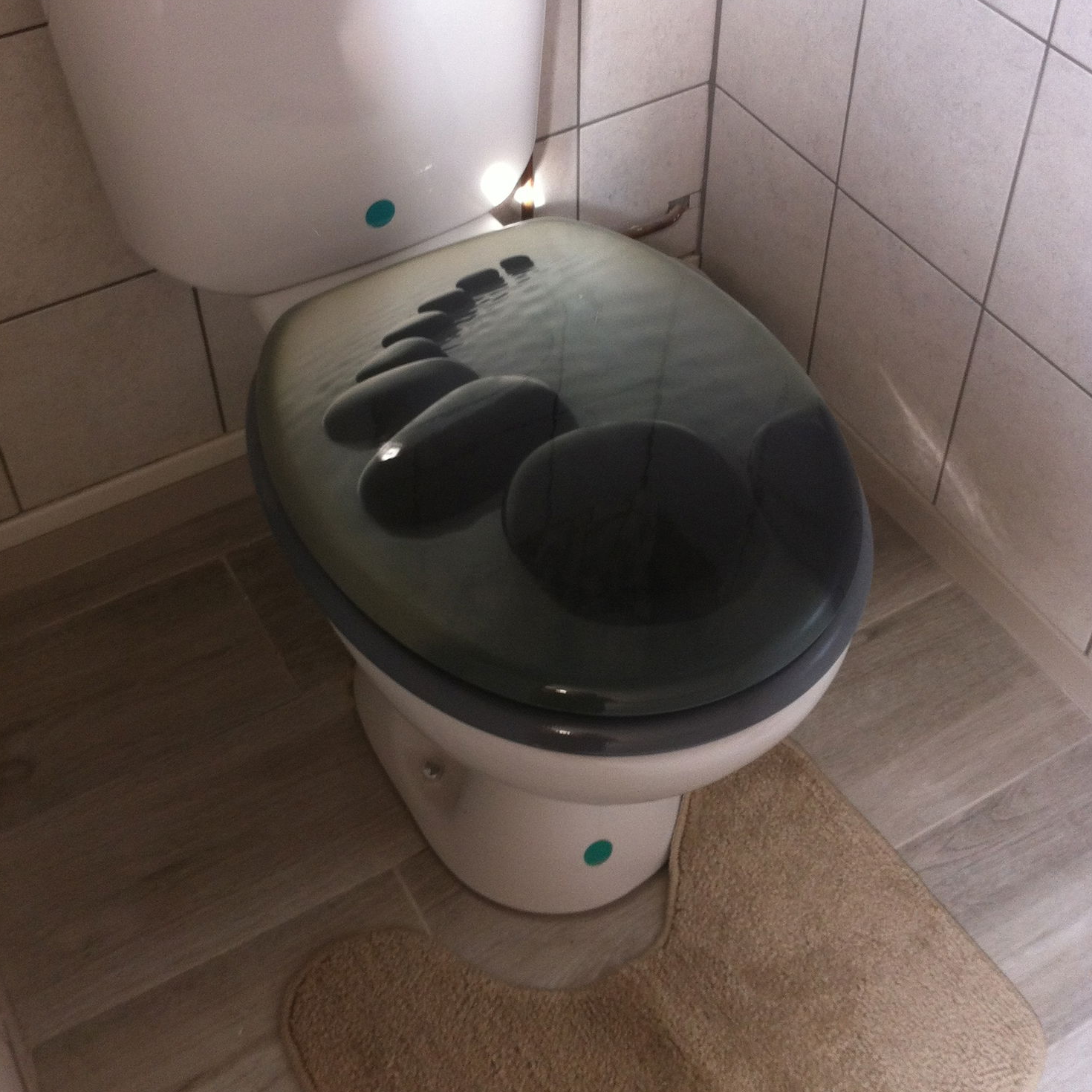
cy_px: 417
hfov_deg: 37.6
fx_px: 1606
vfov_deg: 37.4
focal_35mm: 45
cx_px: 550
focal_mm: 3.85
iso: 100
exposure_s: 1/15
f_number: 2.8
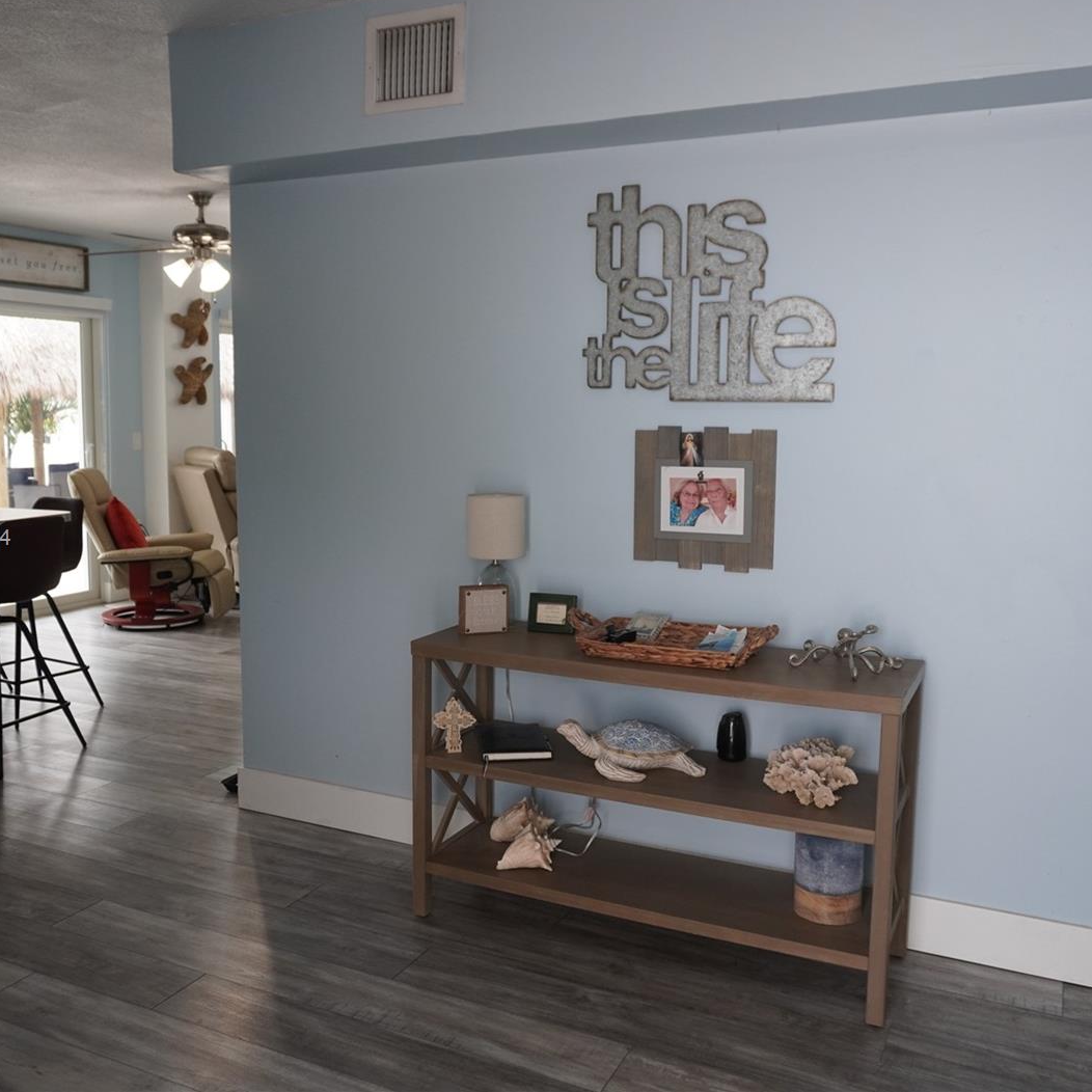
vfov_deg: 52.5
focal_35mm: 31
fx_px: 1106
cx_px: 510
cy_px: 540
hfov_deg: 52.5
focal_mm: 16
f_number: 4
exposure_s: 1/160
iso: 500
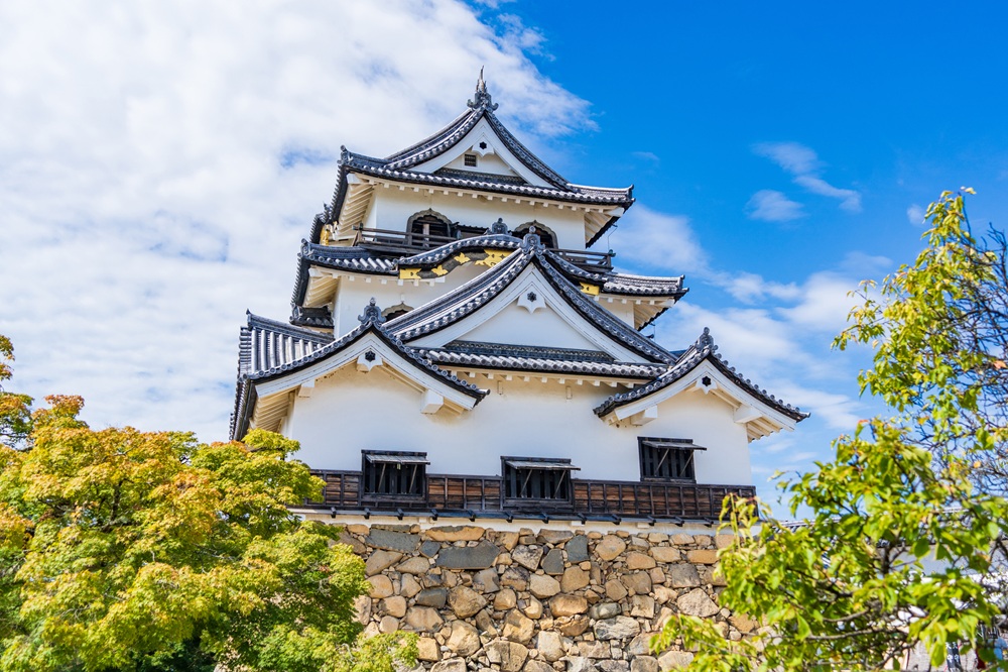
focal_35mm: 35
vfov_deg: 37.8
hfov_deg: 54.5
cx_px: 504
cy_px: 336
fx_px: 980
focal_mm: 35
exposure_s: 1/800
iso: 100
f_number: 5.6
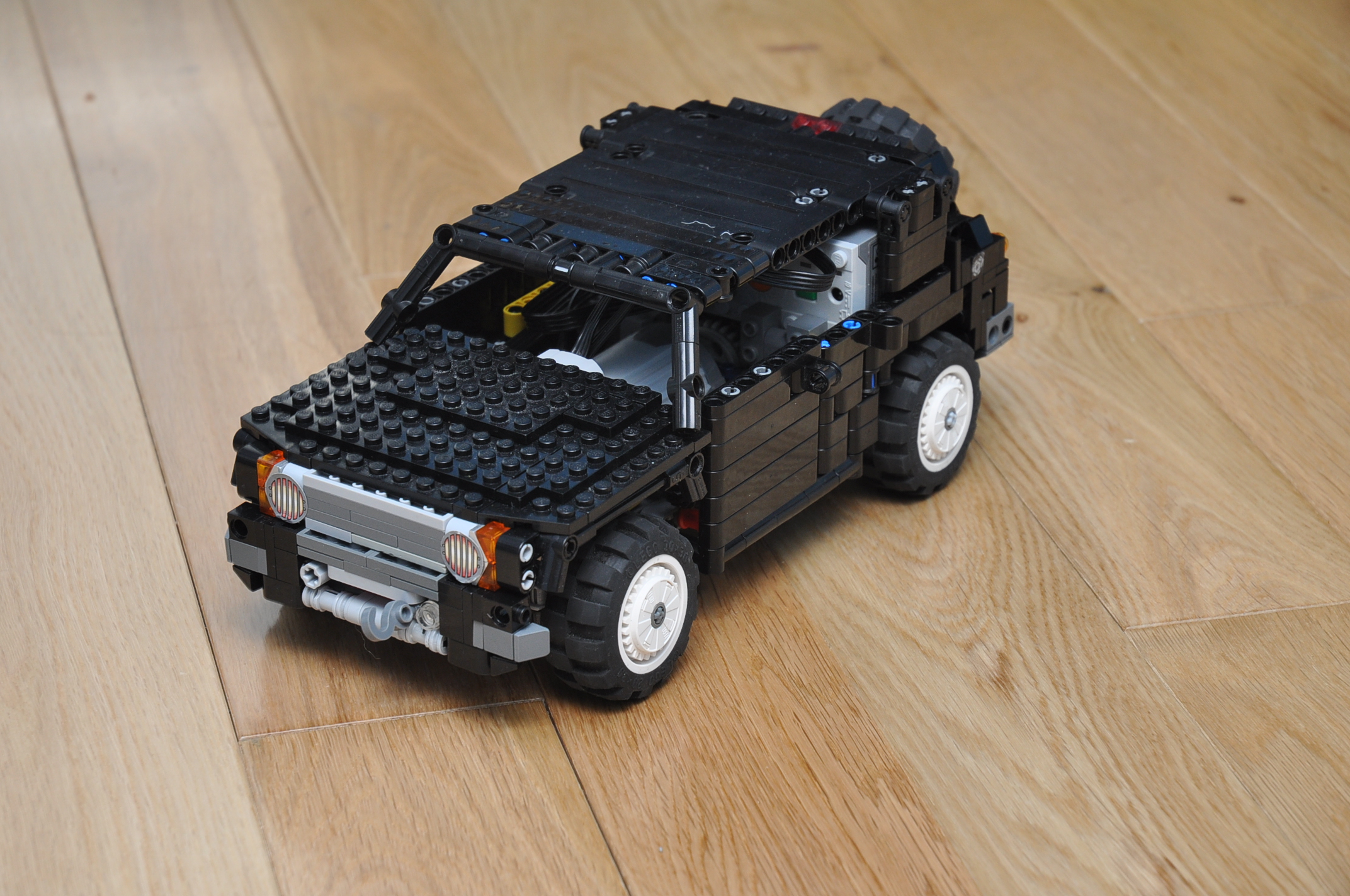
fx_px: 3933
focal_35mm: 105
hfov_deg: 19.5
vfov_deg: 13.0
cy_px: 448
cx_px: 675
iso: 400
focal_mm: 70
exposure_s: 1/60
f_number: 8
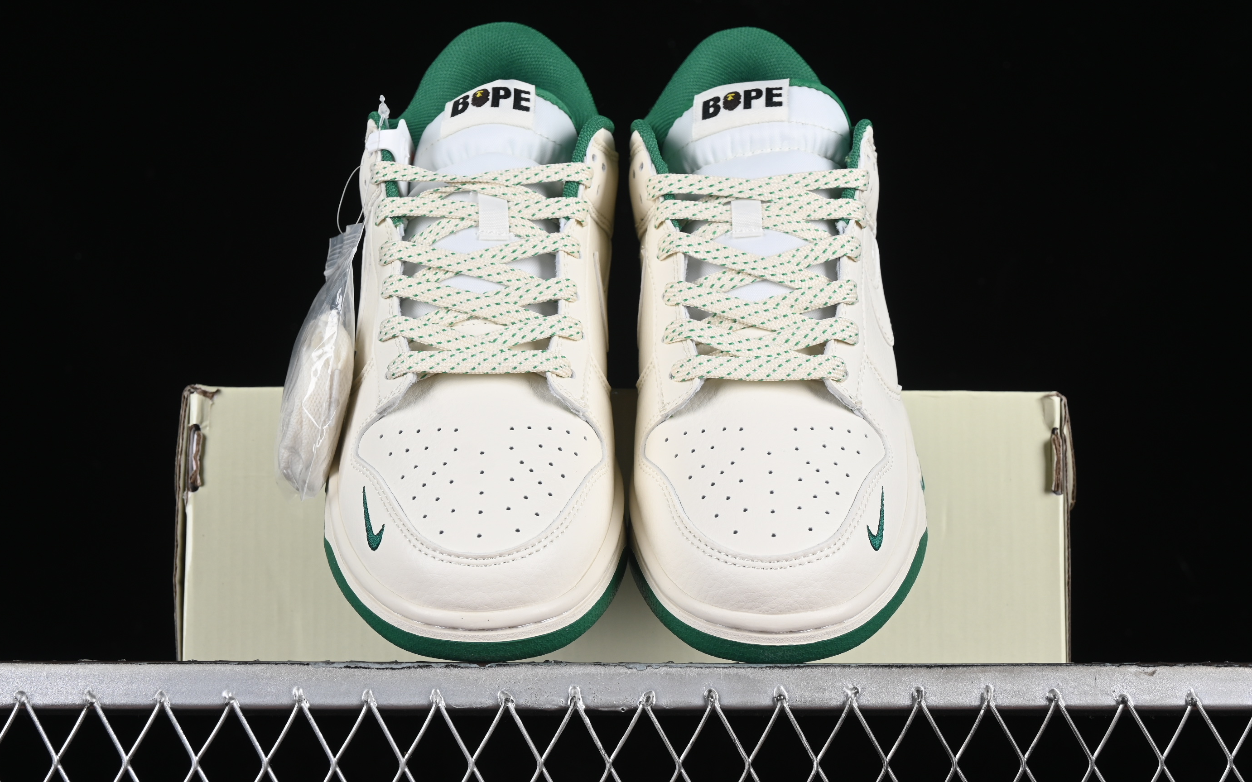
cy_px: 398
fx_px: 2627
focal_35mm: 77
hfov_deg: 26.8
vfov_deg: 16.9
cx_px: 624
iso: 160
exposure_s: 1/80
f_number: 8
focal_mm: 50
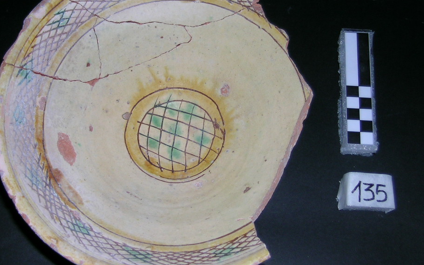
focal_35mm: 52
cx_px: 179
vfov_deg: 24.8
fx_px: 601
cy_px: 102
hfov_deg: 38.8
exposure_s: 1/60.1
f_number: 3
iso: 50
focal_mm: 7.2
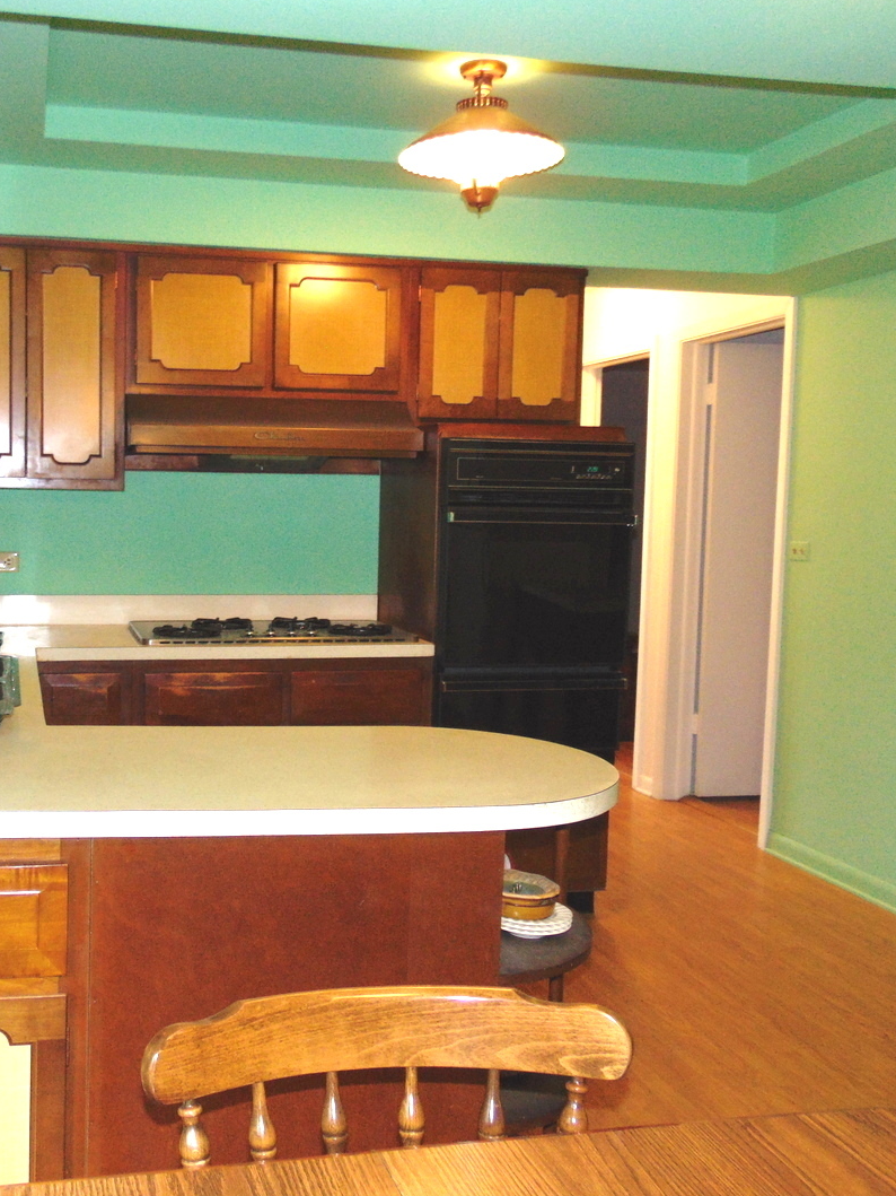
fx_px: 1174
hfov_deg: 40.9
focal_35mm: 34
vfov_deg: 54.0
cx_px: 255
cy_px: 602
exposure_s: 1/30
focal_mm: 4.5
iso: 200
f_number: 3
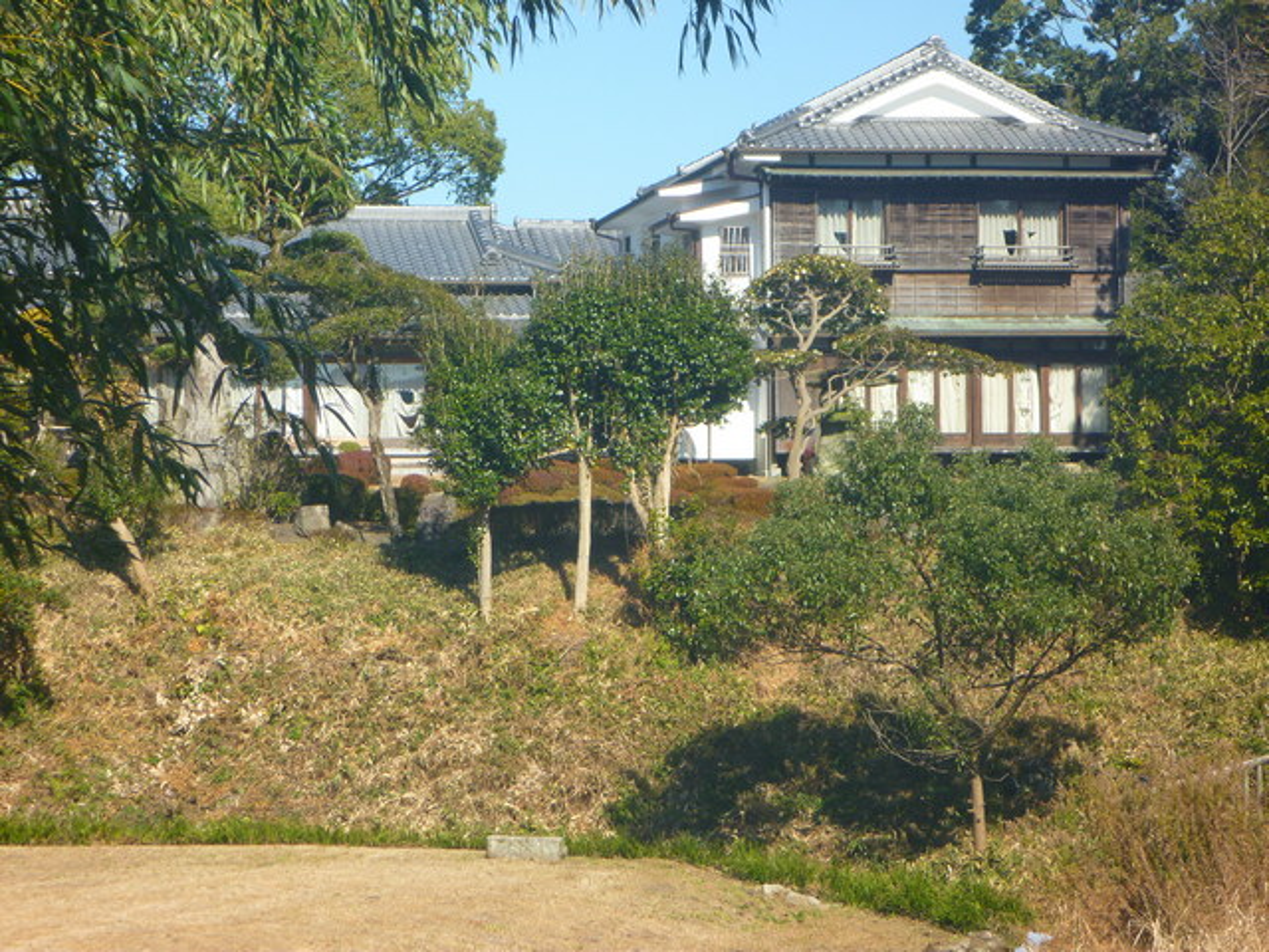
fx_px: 3959
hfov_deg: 18.2
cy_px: 476
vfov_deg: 13.7
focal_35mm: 108
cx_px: 634
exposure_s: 1/160
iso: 80
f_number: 5.7
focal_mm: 19.2
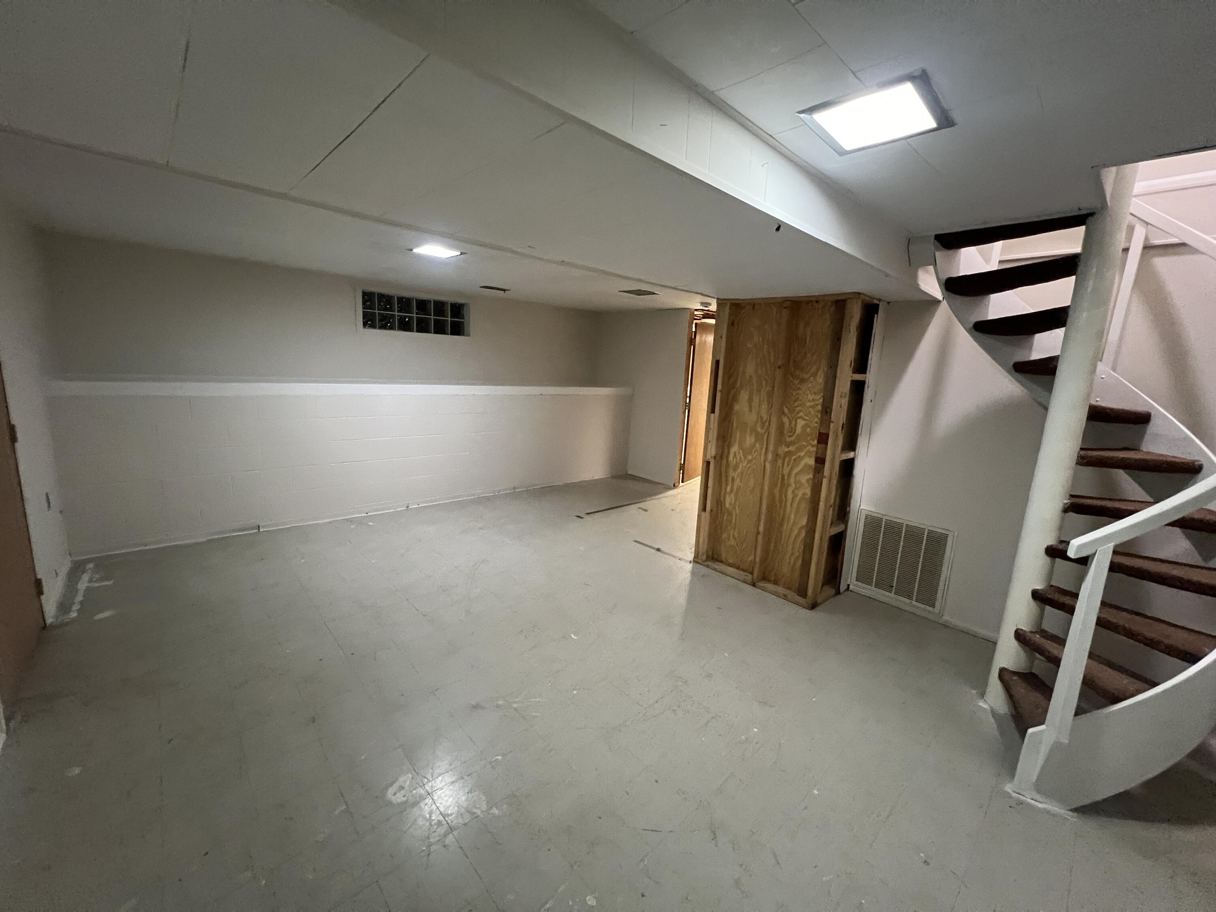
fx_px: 457
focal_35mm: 13
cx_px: 608
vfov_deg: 89.9
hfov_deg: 106.2
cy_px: 456
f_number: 1.8
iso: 640
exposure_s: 1/40
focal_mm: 1.57
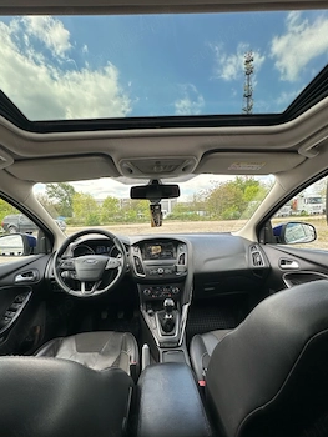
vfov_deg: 94.0
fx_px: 202
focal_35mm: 16
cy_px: 246
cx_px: 156
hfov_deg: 78.1
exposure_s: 1/221
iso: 40
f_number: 2.2
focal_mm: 2.22
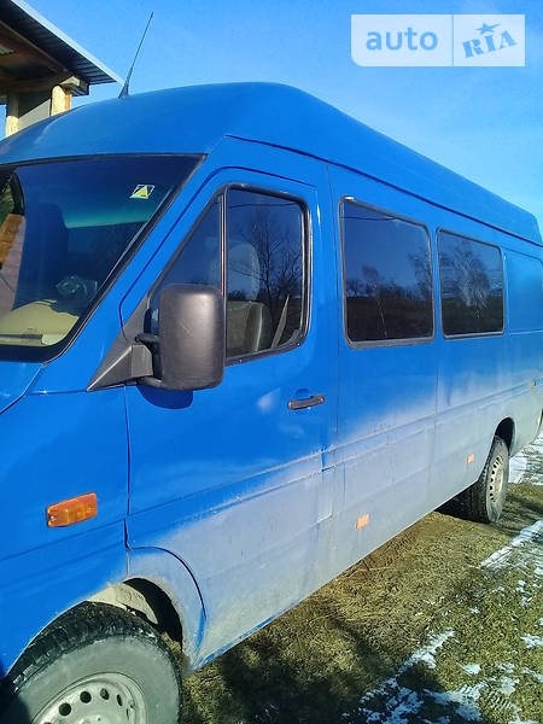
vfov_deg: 58.4
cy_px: 362
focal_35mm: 31
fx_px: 648
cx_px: 272
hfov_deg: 45.4
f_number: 2.2
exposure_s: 1/747
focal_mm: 3.3
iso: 50
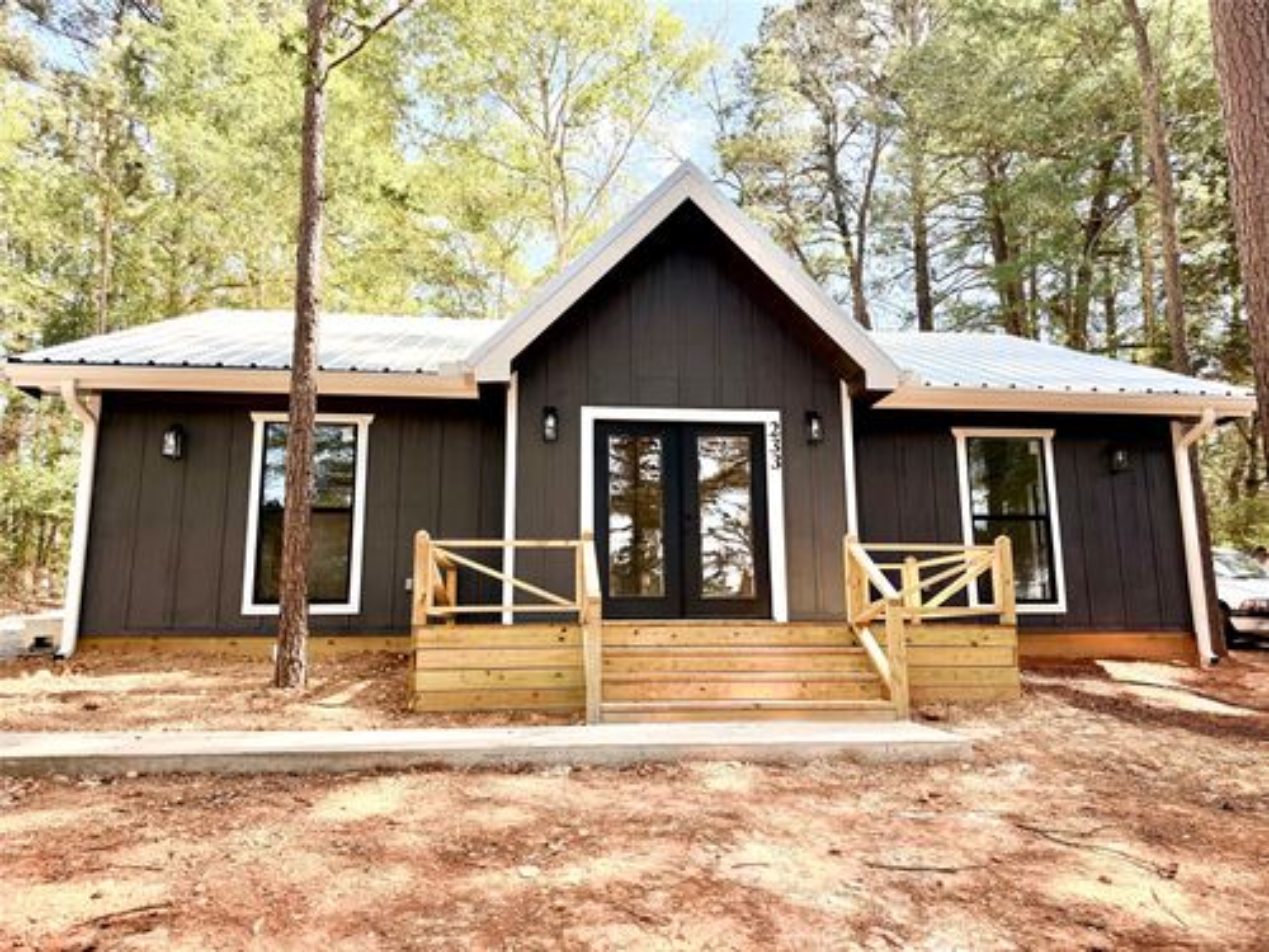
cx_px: 634
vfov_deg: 56.8
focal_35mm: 24
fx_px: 880
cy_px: 476
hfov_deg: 71.6
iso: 100
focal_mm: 6.76
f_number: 1.78
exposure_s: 1/1174
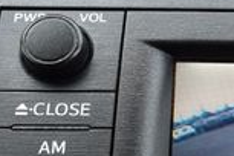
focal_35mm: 157
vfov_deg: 8.7
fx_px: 1021
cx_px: 416
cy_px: 156
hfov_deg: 12.1
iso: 400
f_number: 7.1
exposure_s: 1/30
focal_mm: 25
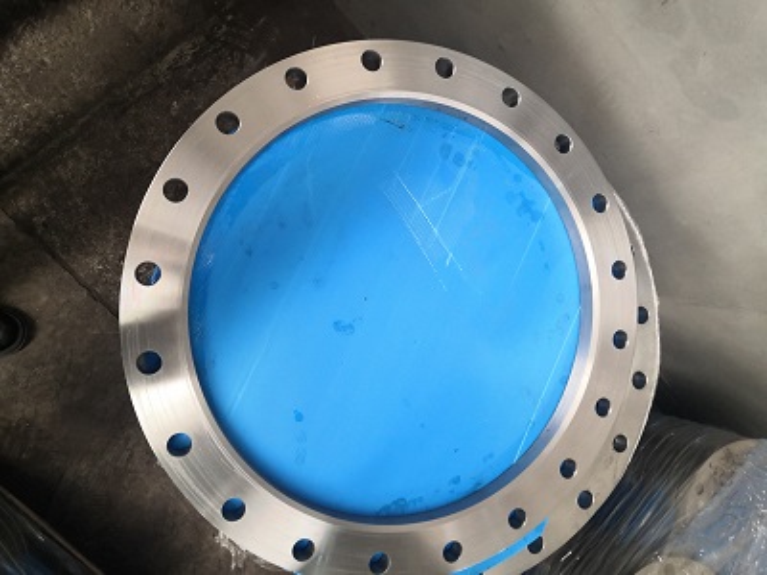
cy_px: 288
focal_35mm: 27
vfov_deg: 51.4
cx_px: 384
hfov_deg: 65.3
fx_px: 598
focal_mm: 3.95
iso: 320
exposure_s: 1/25
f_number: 1.8
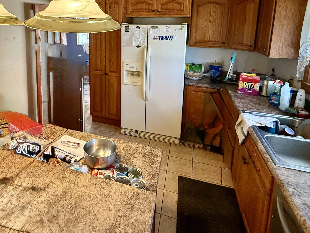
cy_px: 55
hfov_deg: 72.6
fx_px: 206
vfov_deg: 55.7
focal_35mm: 23
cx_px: 114
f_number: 2.2
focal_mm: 2.22
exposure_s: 1/60
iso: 400
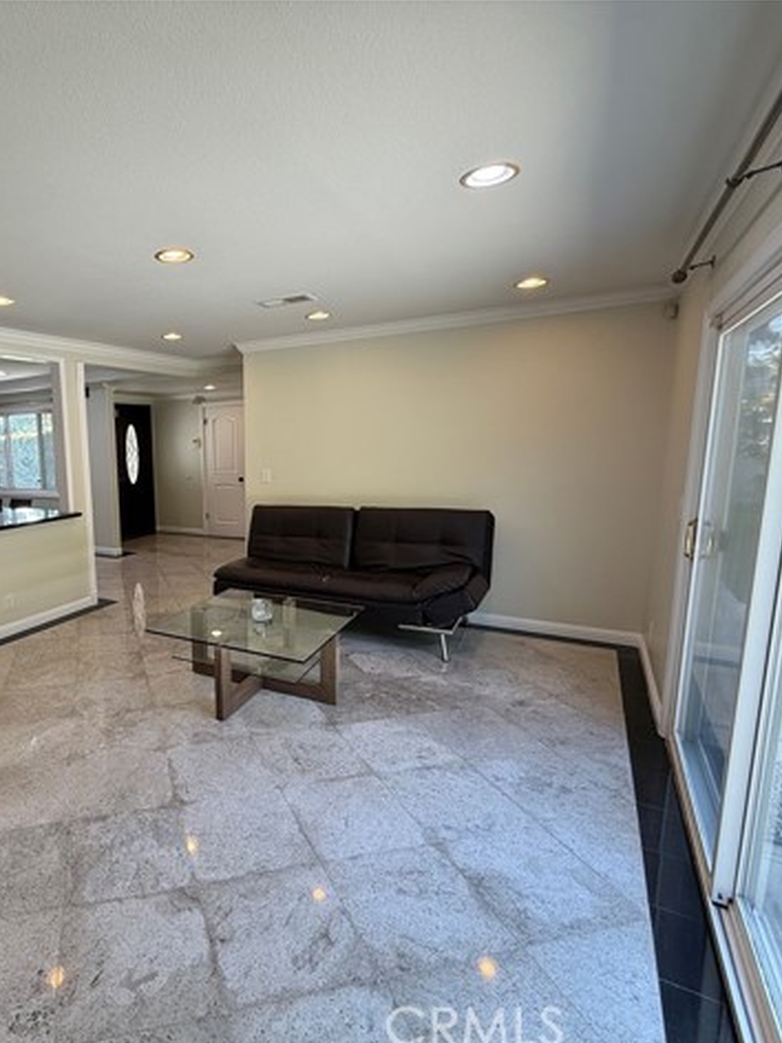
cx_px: 203
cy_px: 528
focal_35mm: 19
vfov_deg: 84.7
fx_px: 572
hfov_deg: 64.9
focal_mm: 2.22
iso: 200
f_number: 2.2
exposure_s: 1/120
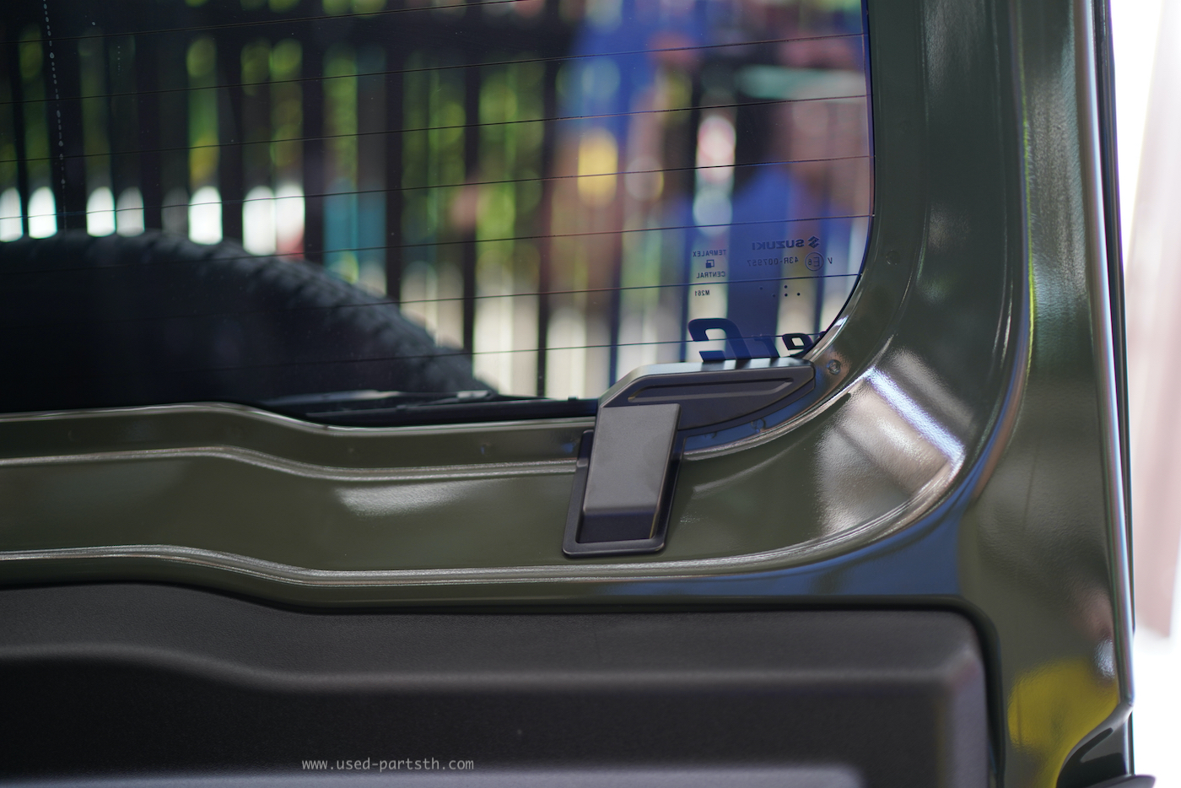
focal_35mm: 35
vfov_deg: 37.9
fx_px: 1148
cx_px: 590
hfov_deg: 54.4
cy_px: 394
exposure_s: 1/40
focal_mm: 35
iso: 320
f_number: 1.4
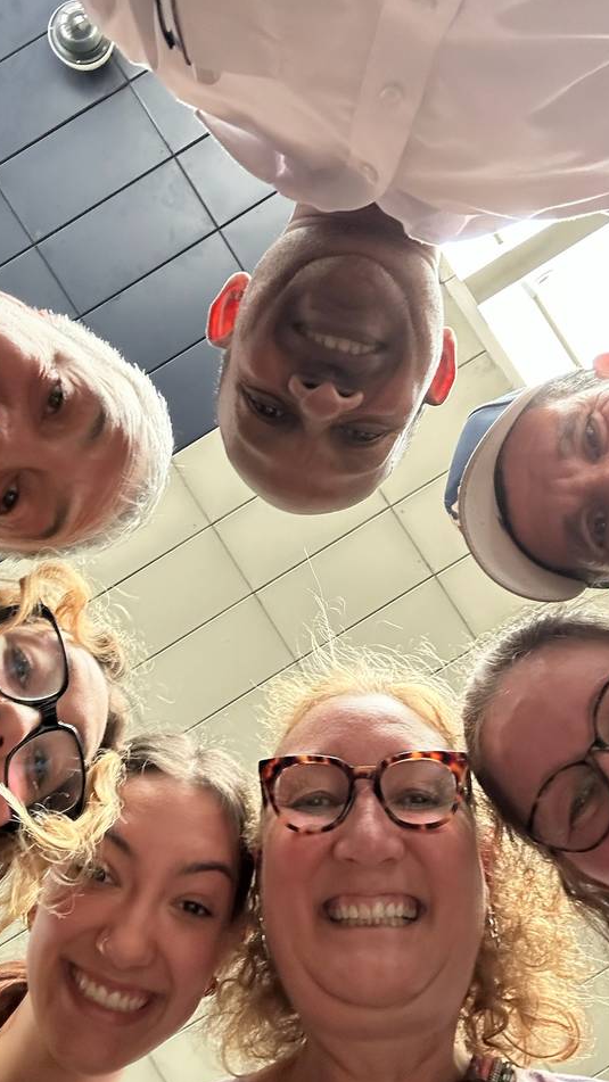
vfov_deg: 59.5
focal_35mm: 33
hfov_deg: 35.6
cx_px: 285
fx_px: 947
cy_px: 542
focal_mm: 2.69
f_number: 1.9
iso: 320
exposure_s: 1/60
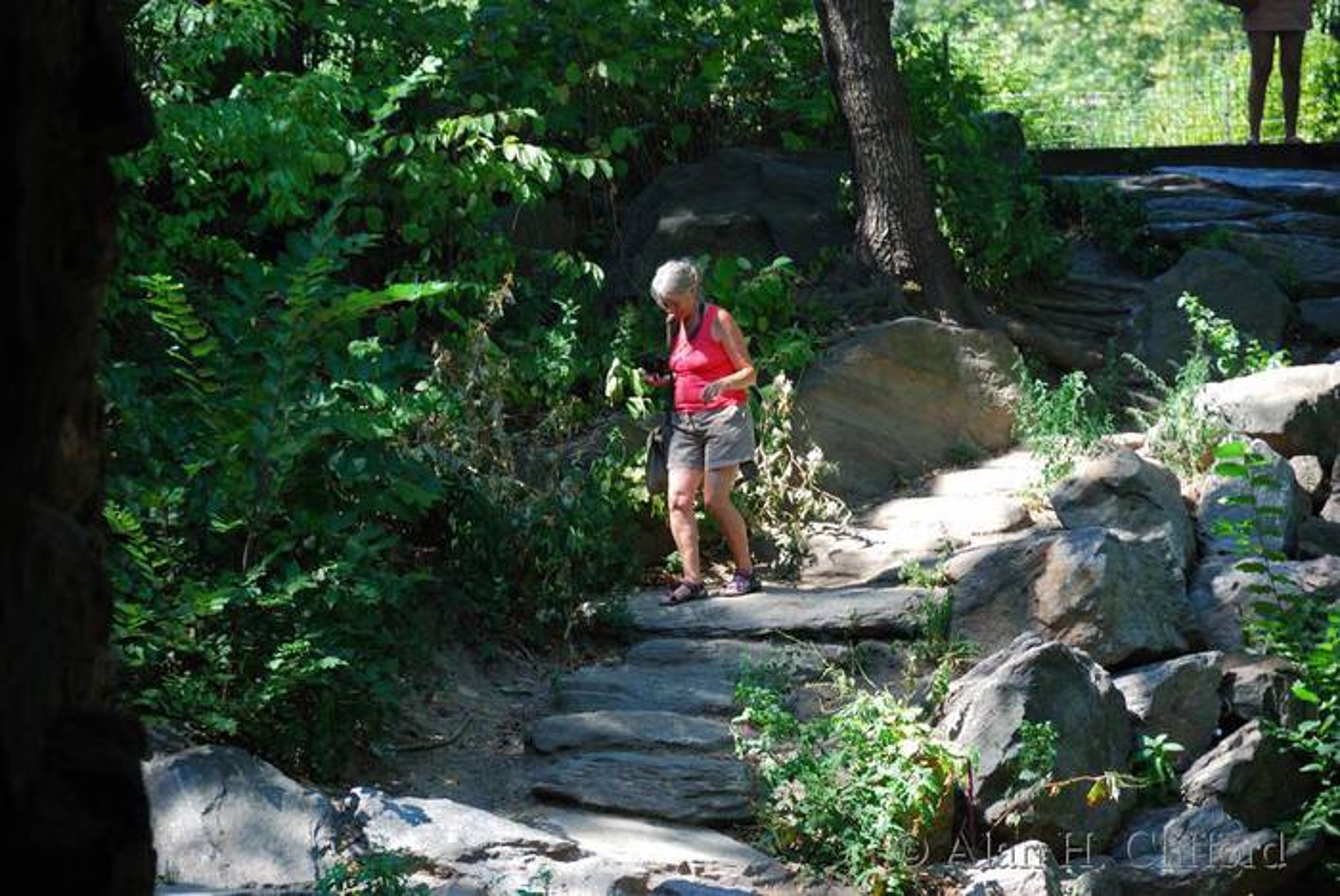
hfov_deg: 10.2
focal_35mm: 202
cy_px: 448
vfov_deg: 6.8
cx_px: 670
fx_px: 7544
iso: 250
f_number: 5.6
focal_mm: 135
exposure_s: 1/125
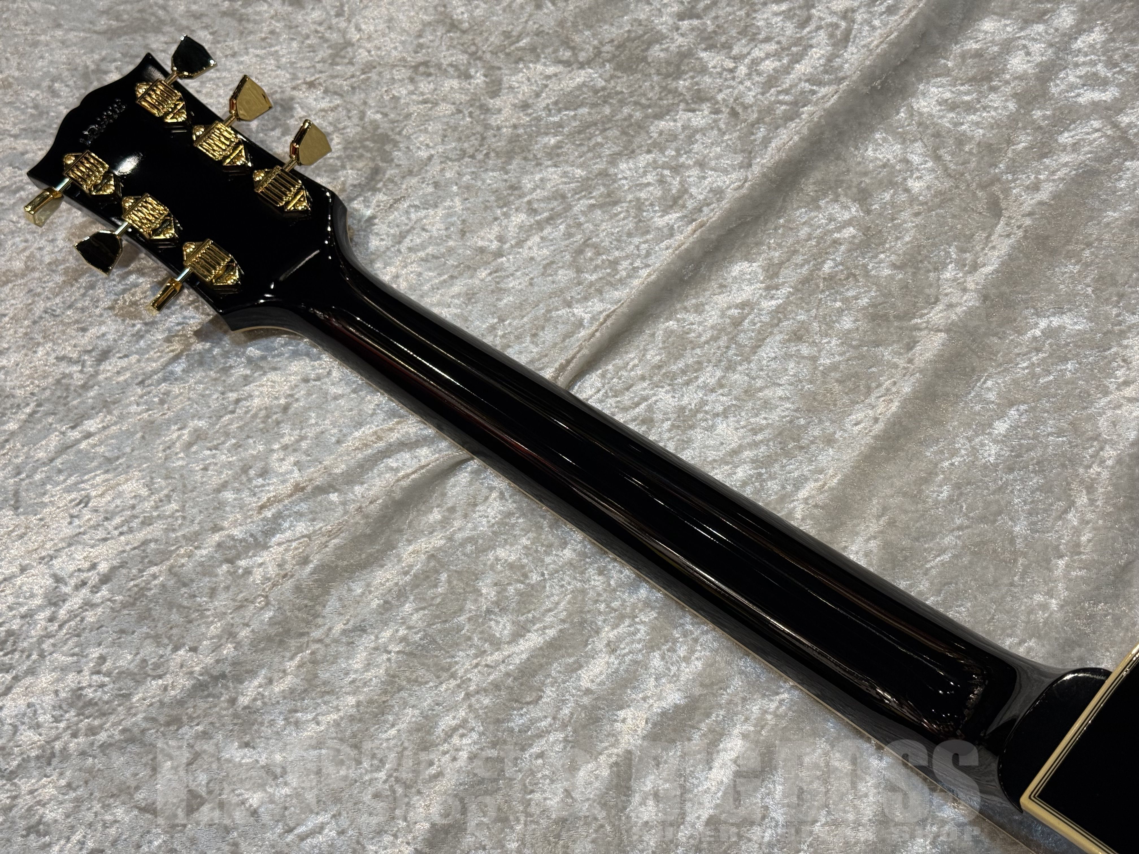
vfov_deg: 30.3
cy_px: 427
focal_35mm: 48
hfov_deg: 39.7
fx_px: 1579
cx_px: 570
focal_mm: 6.76
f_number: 1.78
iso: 80
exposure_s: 1/120
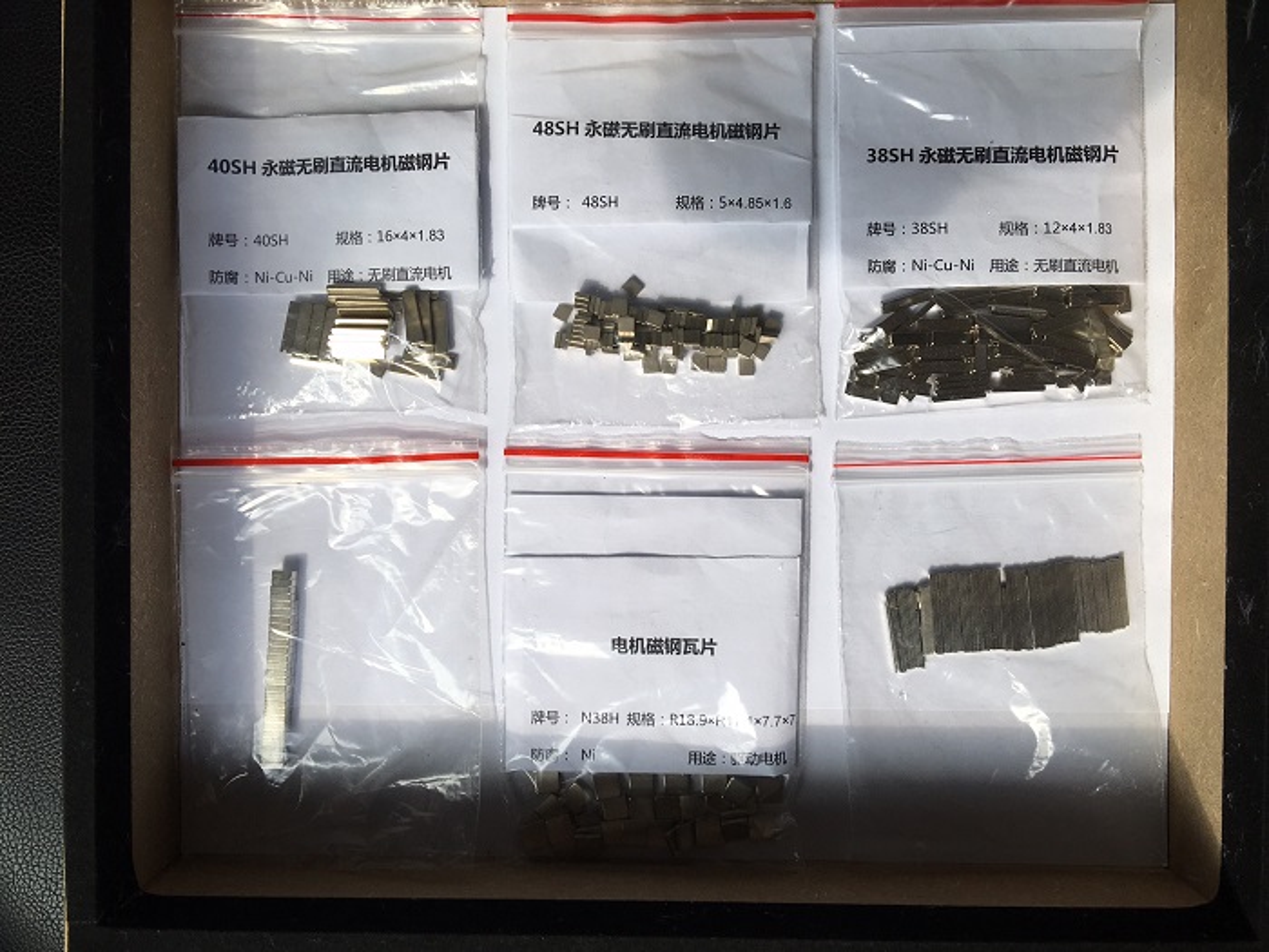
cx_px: 634
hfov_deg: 61.7
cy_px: 476
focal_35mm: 29
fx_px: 1063
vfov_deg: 48.2
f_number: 2.2
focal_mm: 4.15
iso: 25
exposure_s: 1/478
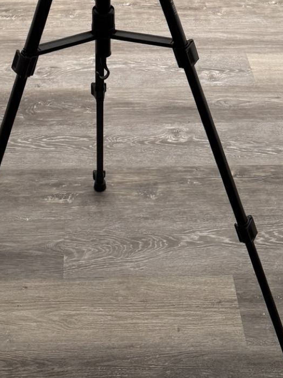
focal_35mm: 73
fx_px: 795
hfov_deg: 20.2
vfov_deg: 22.3
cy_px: -178
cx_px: 117
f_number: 1.78
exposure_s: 1/60
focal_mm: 6.76
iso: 200
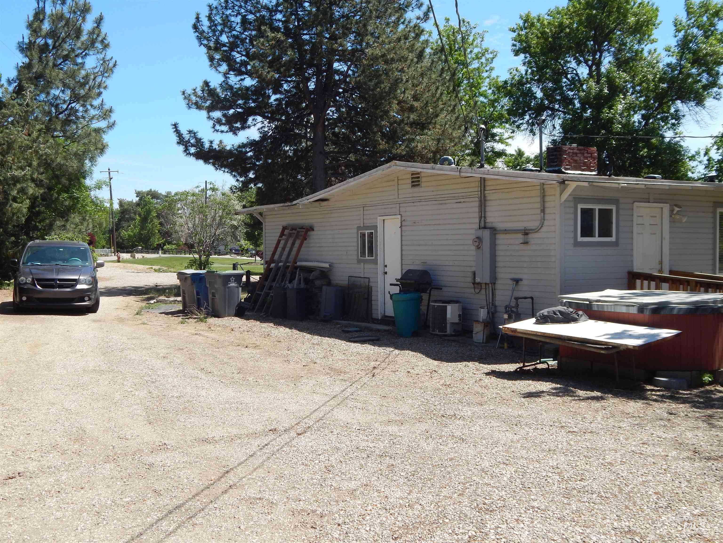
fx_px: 794
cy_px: 272
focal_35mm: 38
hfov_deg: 49.0
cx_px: 362
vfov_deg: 37.7
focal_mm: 6.8
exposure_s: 1/800
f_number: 3.4
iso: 125
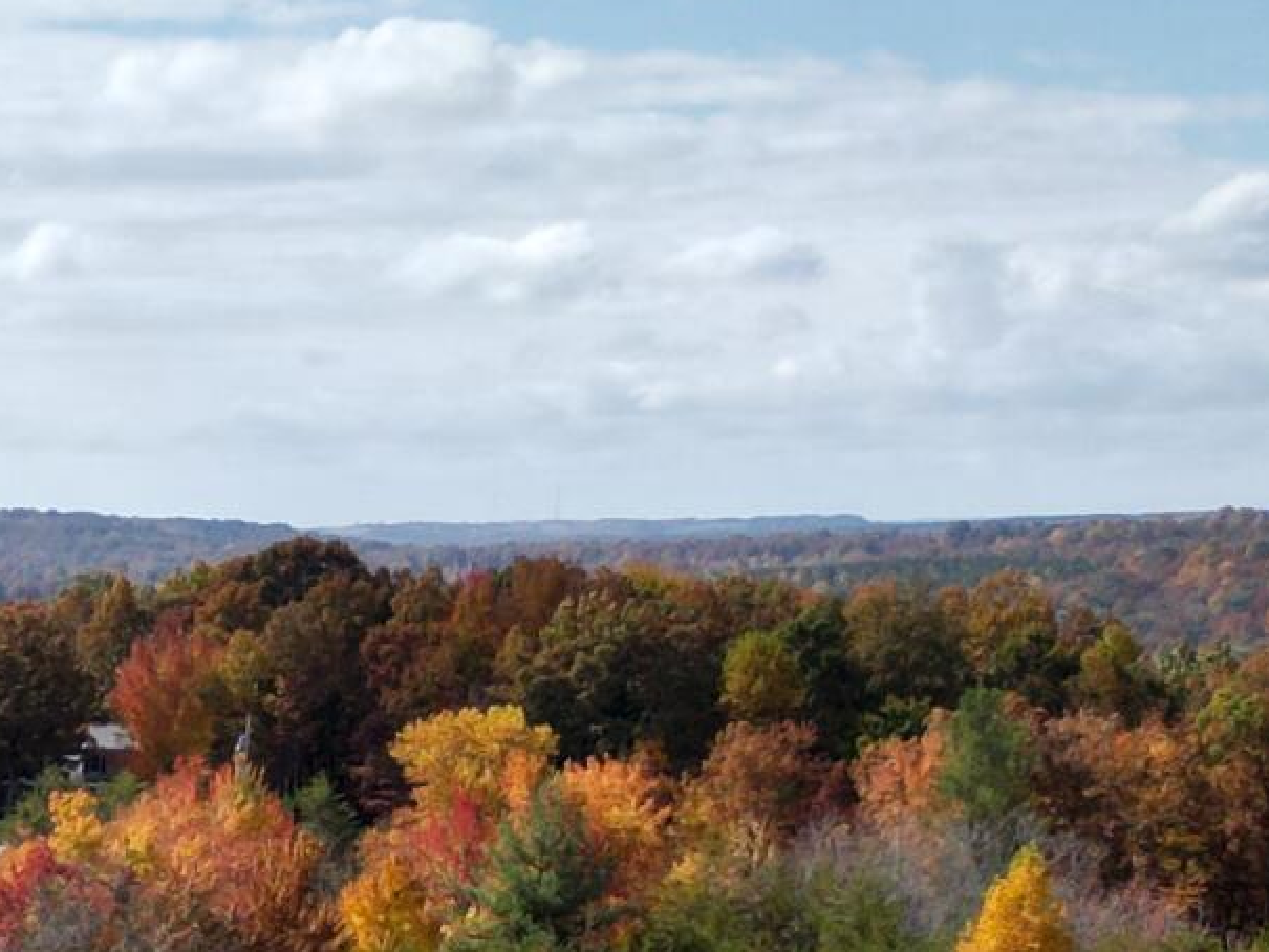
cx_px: -992
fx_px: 4363
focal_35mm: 119
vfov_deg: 11.5
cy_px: 1738
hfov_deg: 14.6
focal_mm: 6.72
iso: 100
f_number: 1.7
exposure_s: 1/3200
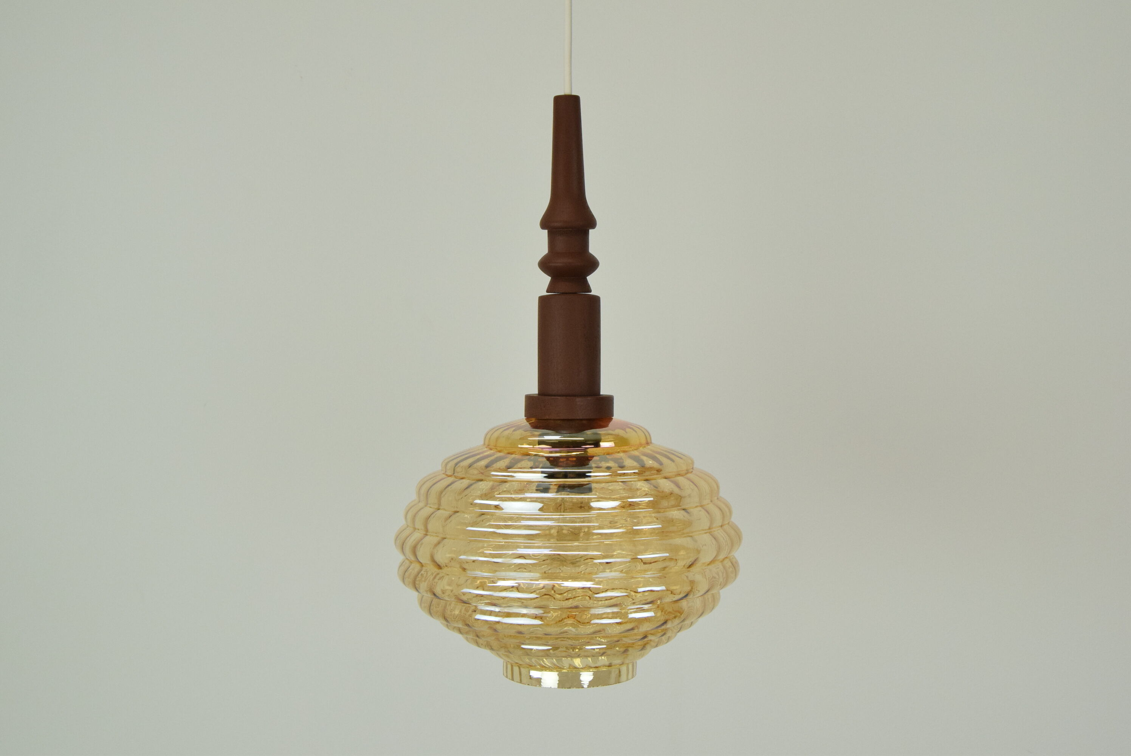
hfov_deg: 42.3
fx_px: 1462
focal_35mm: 46
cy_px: 378
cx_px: 566
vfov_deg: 29.0
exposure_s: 1/400
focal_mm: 31
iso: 1600
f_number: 10
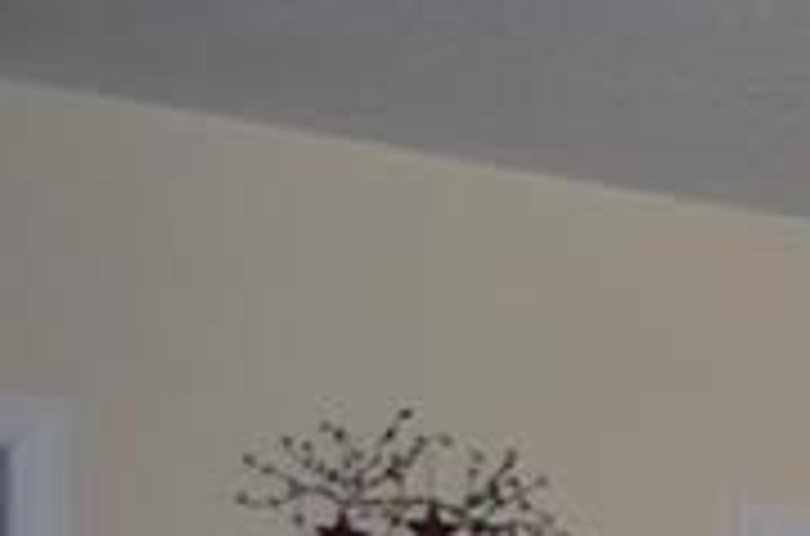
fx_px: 3456
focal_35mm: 154
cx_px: 2007
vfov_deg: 8.2
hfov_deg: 11.0
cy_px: 1279
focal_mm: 18
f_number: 4
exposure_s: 1/60
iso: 400
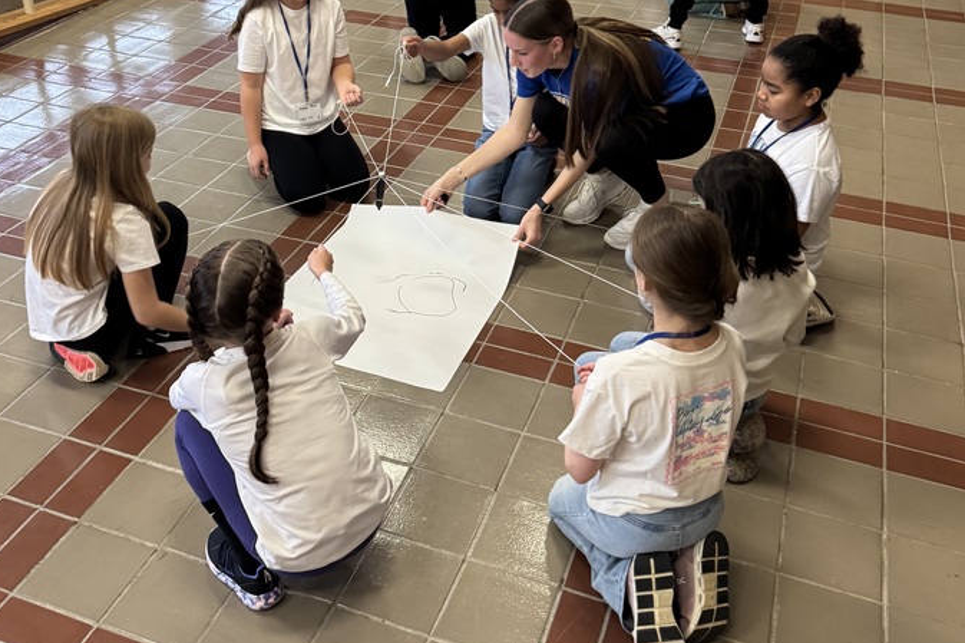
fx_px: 1018
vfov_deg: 34.2
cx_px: 439
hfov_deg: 50.6
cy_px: 148
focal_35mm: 38
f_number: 1.78
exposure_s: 1/60
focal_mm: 6.76
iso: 400
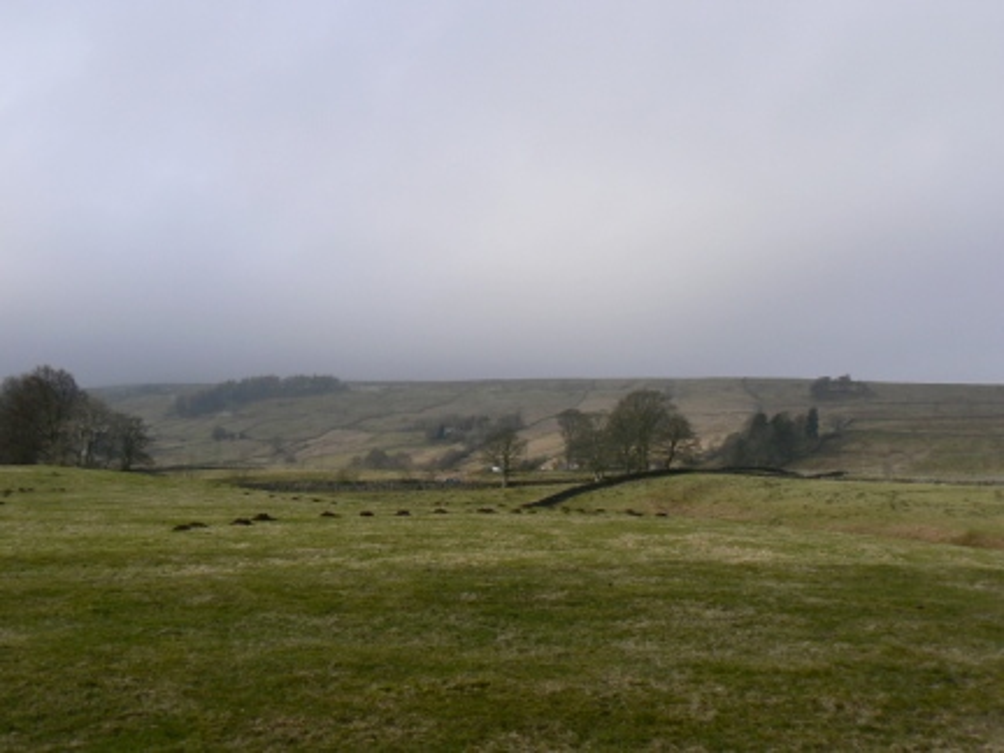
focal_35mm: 36
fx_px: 1044
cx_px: 502
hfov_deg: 51.4
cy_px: 376
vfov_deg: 39.7
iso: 80
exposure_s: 1/500
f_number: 5.6
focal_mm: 6
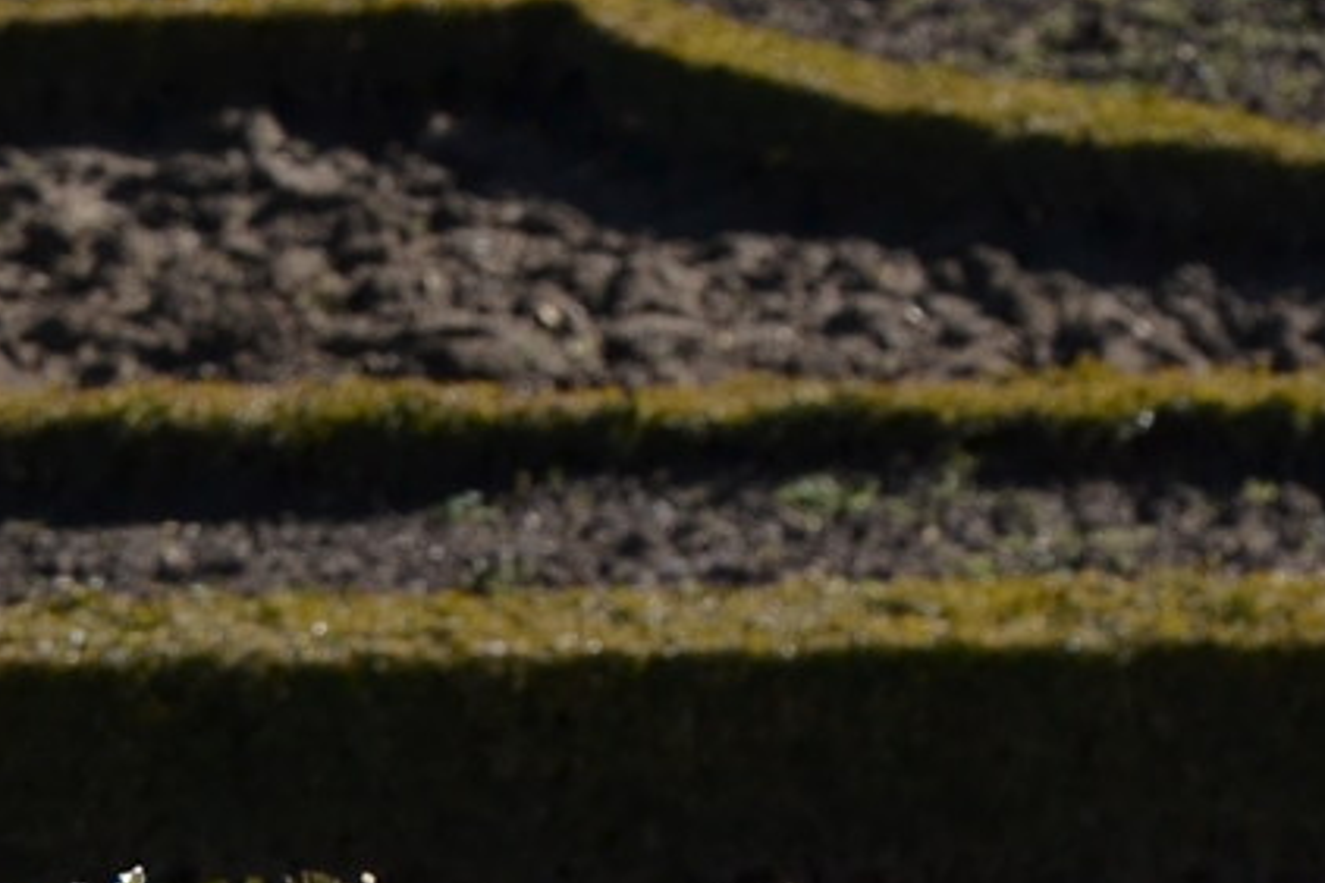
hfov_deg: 8.0
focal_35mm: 239
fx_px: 8793
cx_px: 3115
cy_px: -1103
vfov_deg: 5.6
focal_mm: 28
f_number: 7.1
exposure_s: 1/500
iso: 100
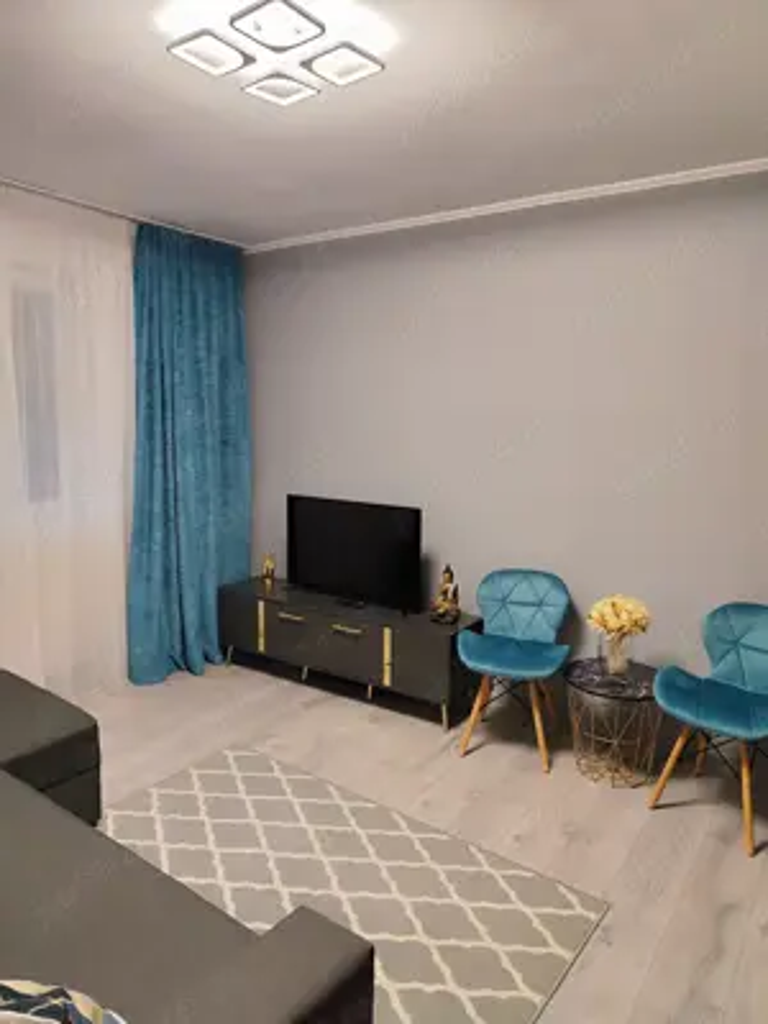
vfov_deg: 73.9
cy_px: 512
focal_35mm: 23
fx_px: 680
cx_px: 384
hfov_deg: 58.9
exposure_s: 1/50
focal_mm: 6.14
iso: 200
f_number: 1.65
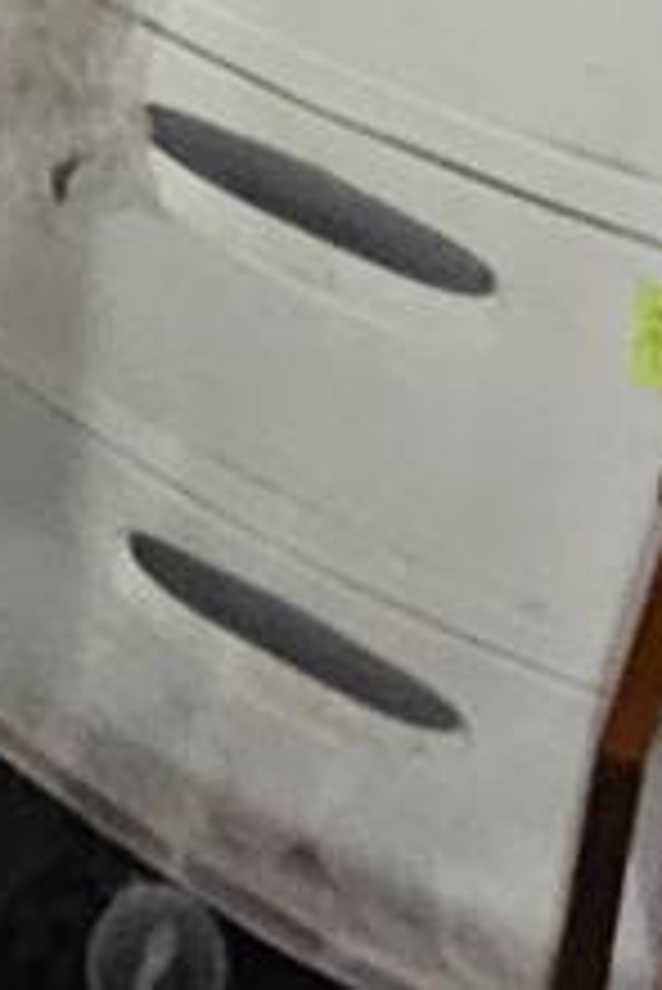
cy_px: -1566
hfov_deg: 14.9
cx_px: 453
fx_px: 2533
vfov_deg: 13.5
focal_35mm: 92
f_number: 2.2
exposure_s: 1/24
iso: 1000
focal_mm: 1.7
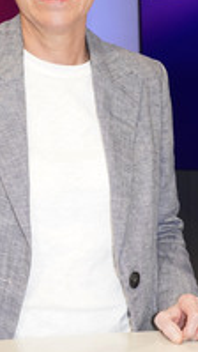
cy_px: 117
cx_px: 57
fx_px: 840
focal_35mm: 90
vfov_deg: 23.6
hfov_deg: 13.4
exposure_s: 1/160
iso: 2000
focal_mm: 38
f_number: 5.6
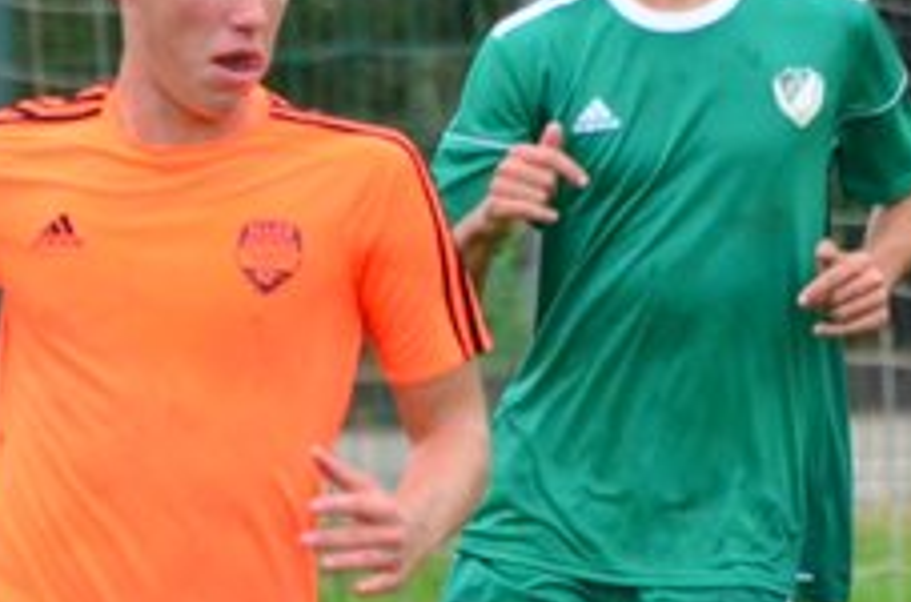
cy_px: 526
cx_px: 847
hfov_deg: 1.3
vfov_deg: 0.9
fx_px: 40048
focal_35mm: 1587
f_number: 7.1
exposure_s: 1/640
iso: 2000
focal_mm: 300
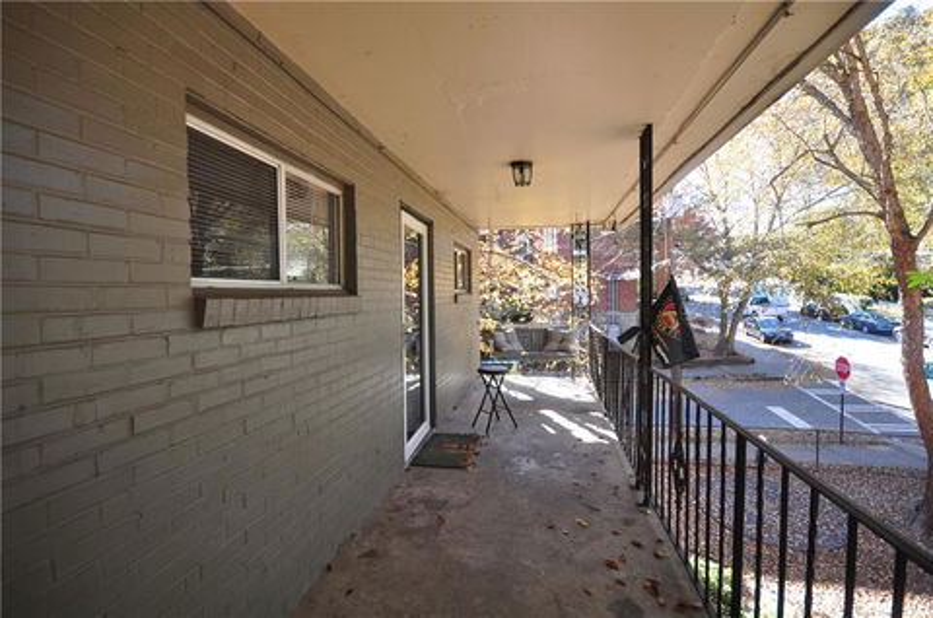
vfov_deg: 71.8
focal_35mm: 16
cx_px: 466
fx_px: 427
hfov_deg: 95.1
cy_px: 309
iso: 200
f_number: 5.6
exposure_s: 1/50
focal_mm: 11
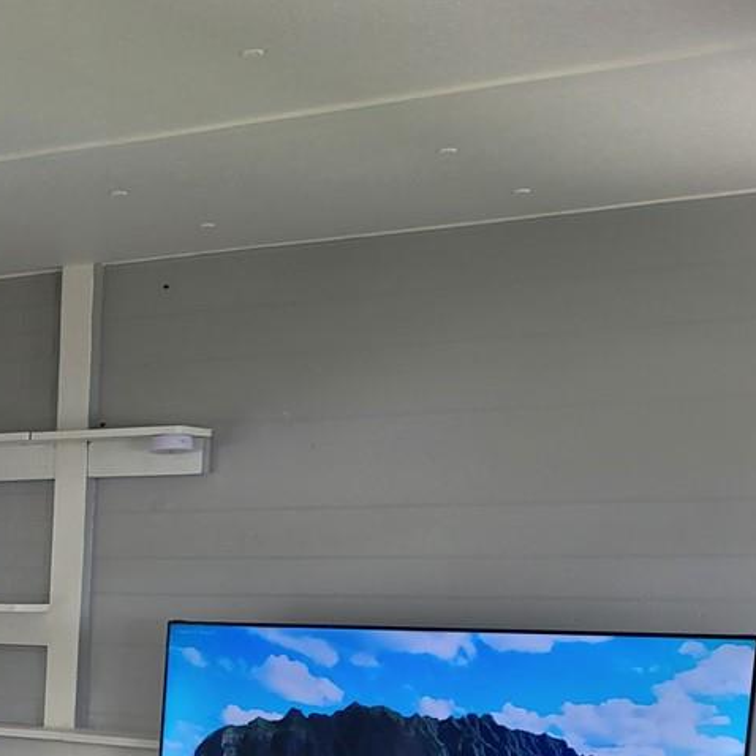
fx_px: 1903
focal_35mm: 77
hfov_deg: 19.9
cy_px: 845
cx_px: -324
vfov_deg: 21.3
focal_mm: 5.4
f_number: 1.8
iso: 80
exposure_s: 1/120
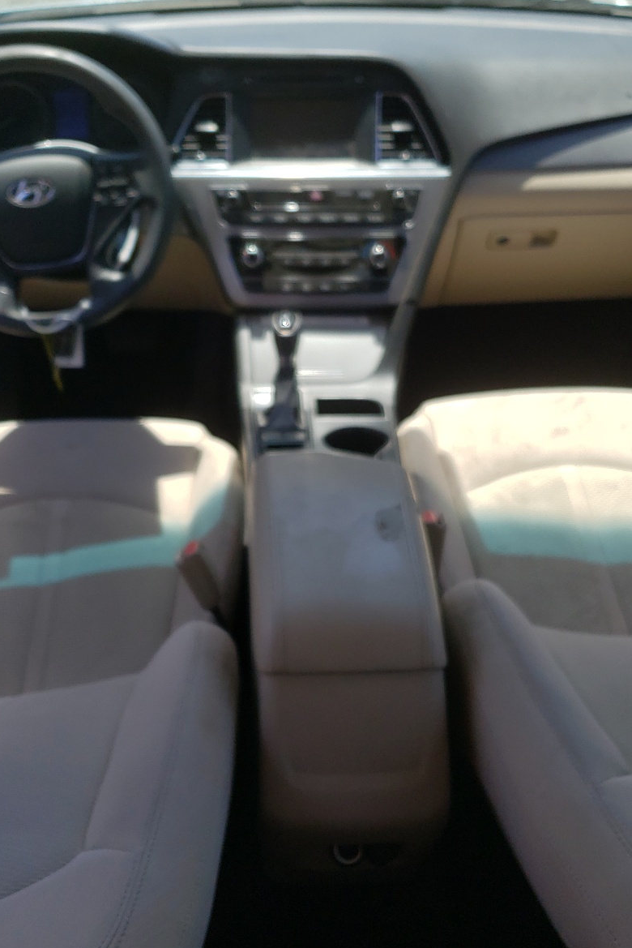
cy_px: 479
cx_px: 322
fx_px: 974
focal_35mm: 37
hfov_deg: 36.0
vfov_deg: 51.9
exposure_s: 1/1111
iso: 50
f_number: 1.5
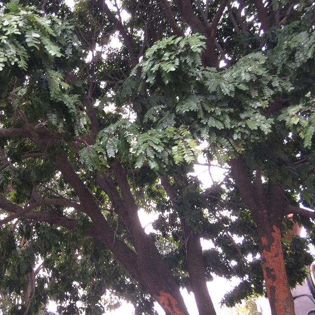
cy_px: 156
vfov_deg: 47.2
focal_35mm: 35
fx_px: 360
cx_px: 112
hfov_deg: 46.6
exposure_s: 1/120
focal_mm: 4.15
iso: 64
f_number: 2.2
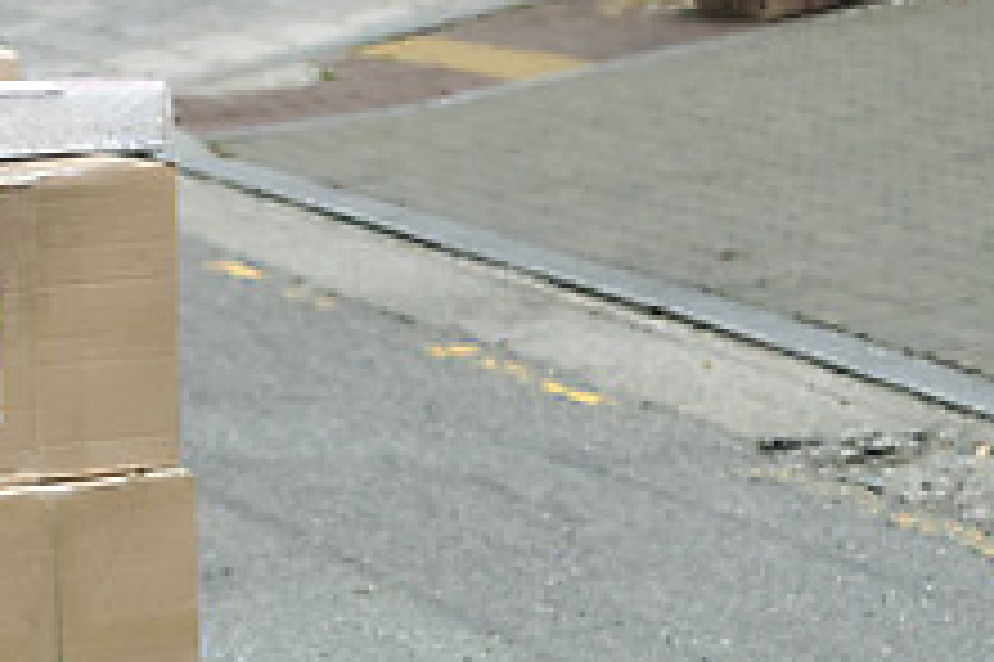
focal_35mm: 152
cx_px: -119
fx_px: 4194
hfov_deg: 13.2
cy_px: 585
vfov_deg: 9.0
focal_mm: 56
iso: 800
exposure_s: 1/8000
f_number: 2.8
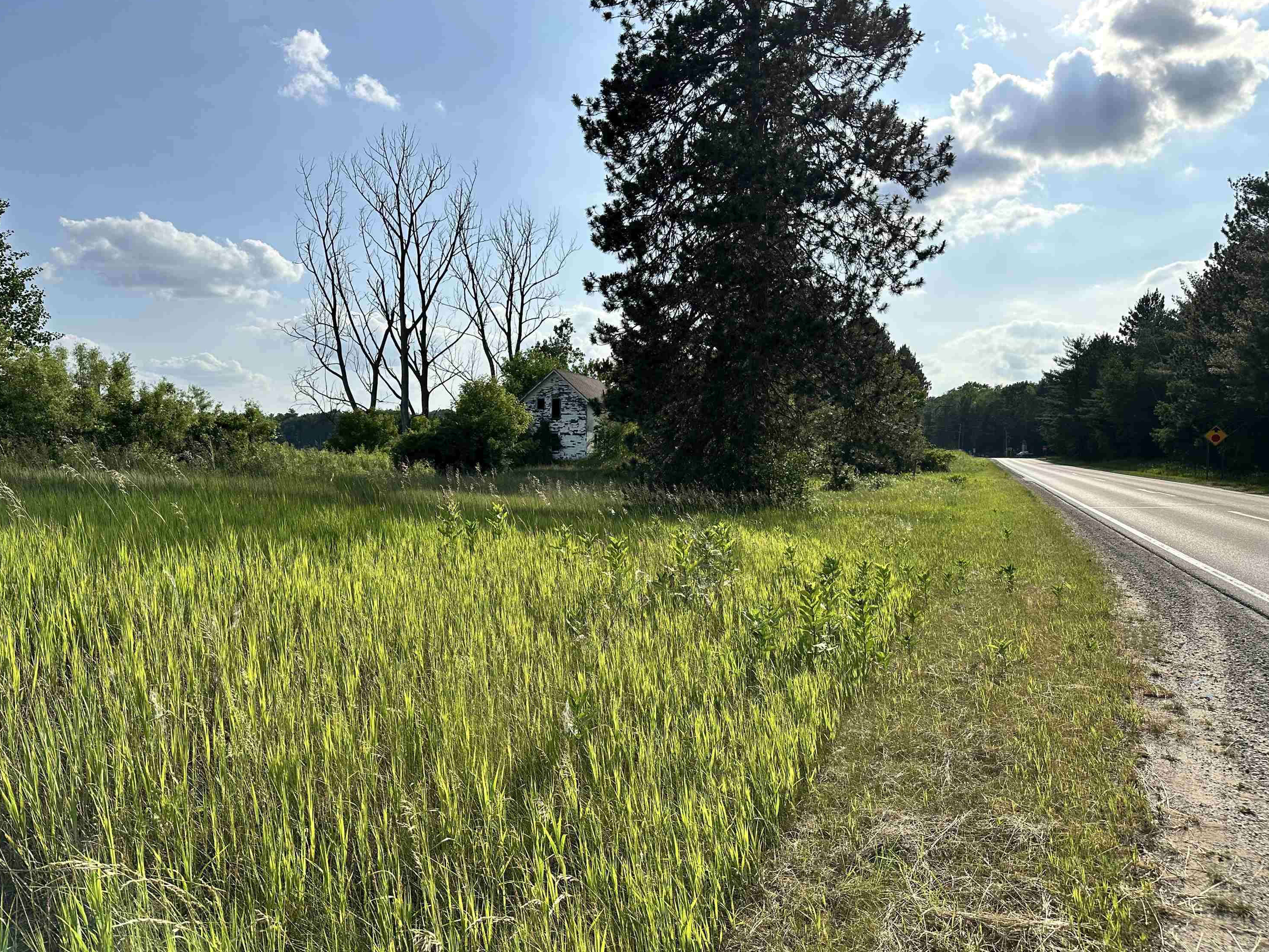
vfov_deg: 54.9
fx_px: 917
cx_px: 614
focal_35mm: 25
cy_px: 477
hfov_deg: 69.4
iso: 80
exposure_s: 1/7576
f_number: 1.78
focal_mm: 6.86
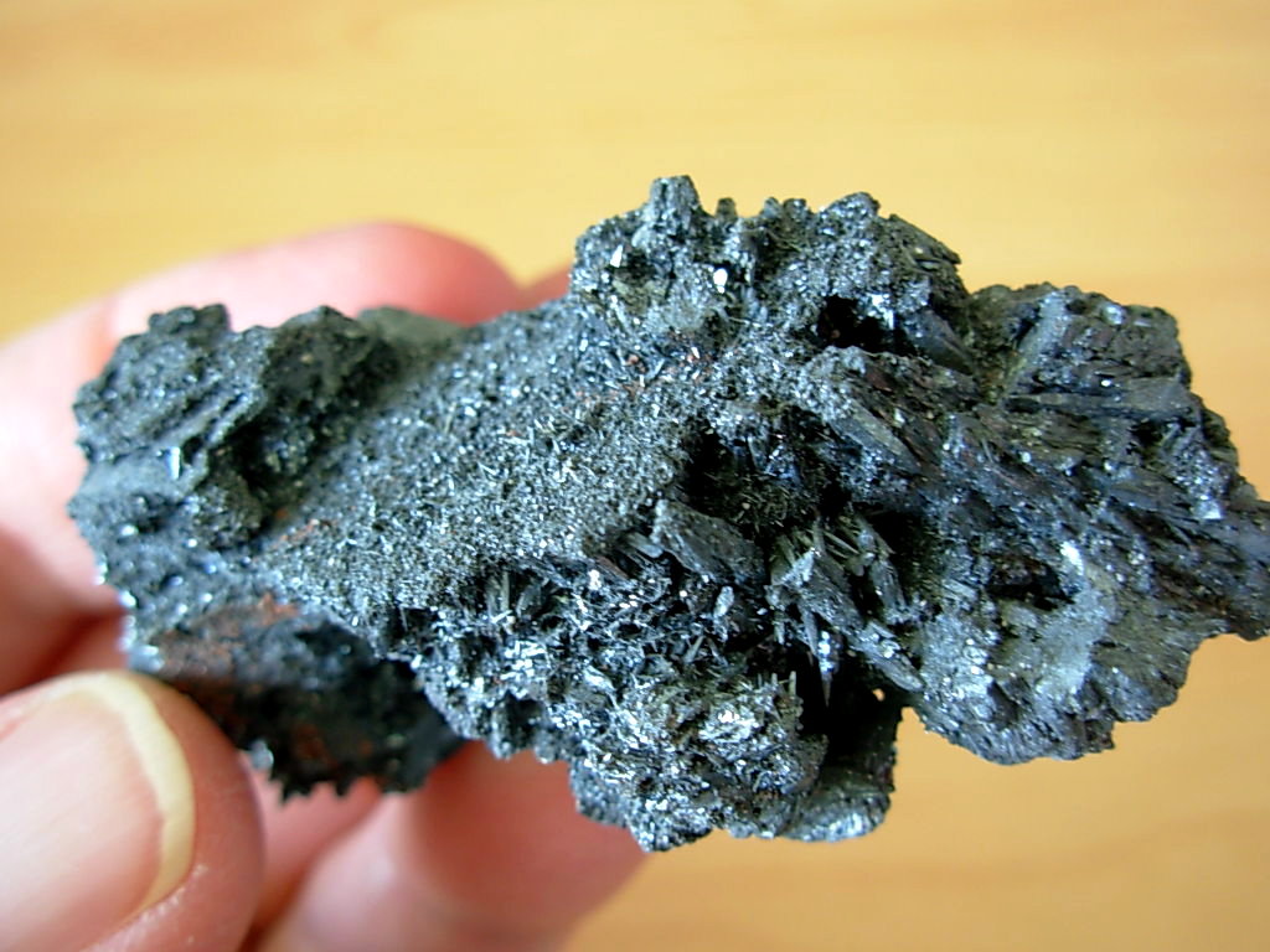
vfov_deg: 37.7
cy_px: 476
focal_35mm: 38
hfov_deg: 49.0
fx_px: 1394
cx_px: 635
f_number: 2.9
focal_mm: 6.3
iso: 50
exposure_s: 1/10.4
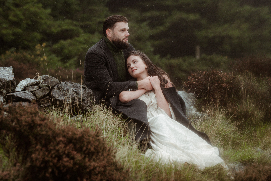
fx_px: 1016
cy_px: 90
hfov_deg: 15.2
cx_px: 136
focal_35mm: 135
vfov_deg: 10.2
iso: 500
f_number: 4
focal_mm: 135
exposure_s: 1/500
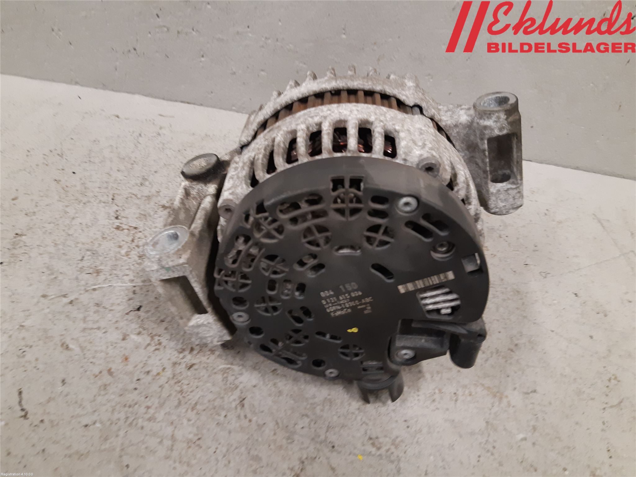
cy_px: 238
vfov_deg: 53.1
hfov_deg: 67.3
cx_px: 318
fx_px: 478
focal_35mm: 26
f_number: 1.7
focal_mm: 3.93
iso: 200
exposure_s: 1/50
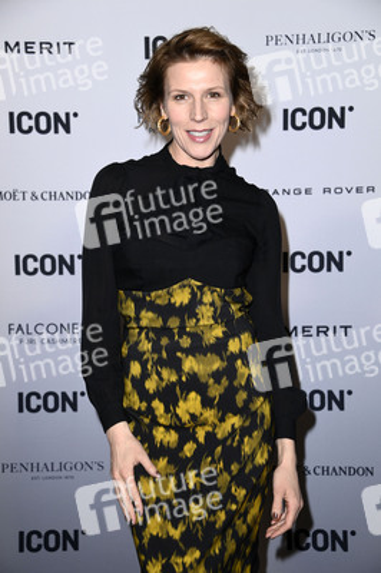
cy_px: 286
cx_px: 190
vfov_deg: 28.9
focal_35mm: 70
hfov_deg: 19.4
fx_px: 1113
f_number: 5.6
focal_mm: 70
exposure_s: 1/250
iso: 1000
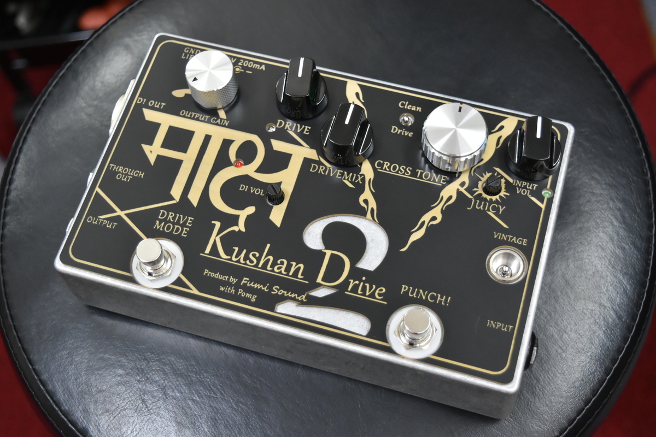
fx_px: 957
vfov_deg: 25.8
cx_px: 328
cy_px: 218
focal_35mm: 52
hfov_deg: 37.9
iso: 1800
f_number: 4.5
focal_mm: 35
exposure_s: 1/60
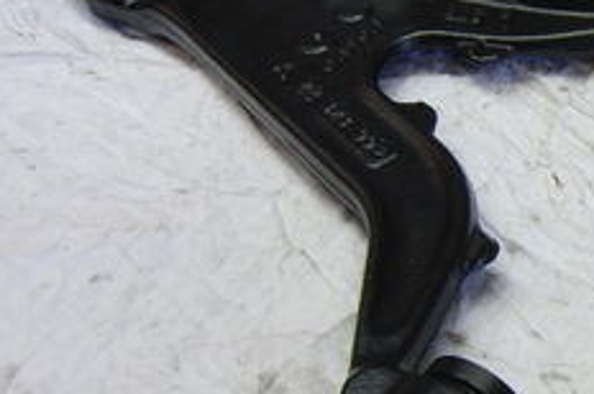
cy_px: 238
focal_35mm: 69
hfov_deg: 25.3
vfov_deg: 19.7
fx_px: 1137
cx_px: 773
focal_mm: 4.3
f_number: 3.2
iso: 320
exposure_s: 1/60
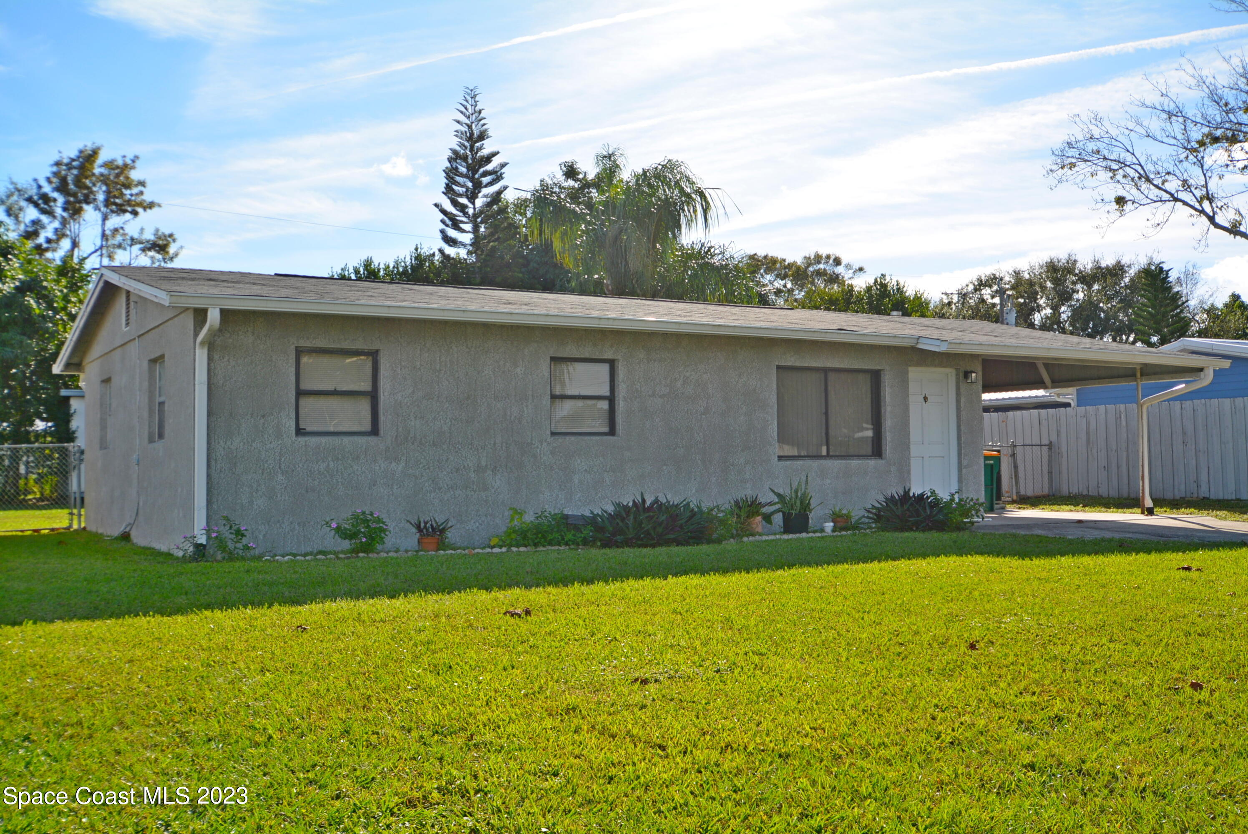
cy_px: 417
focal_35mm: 36
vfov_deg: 36.9
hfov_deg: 53.1
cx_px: 624
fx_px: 1249
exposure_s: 1/250
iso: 110
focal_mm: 24
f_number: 8
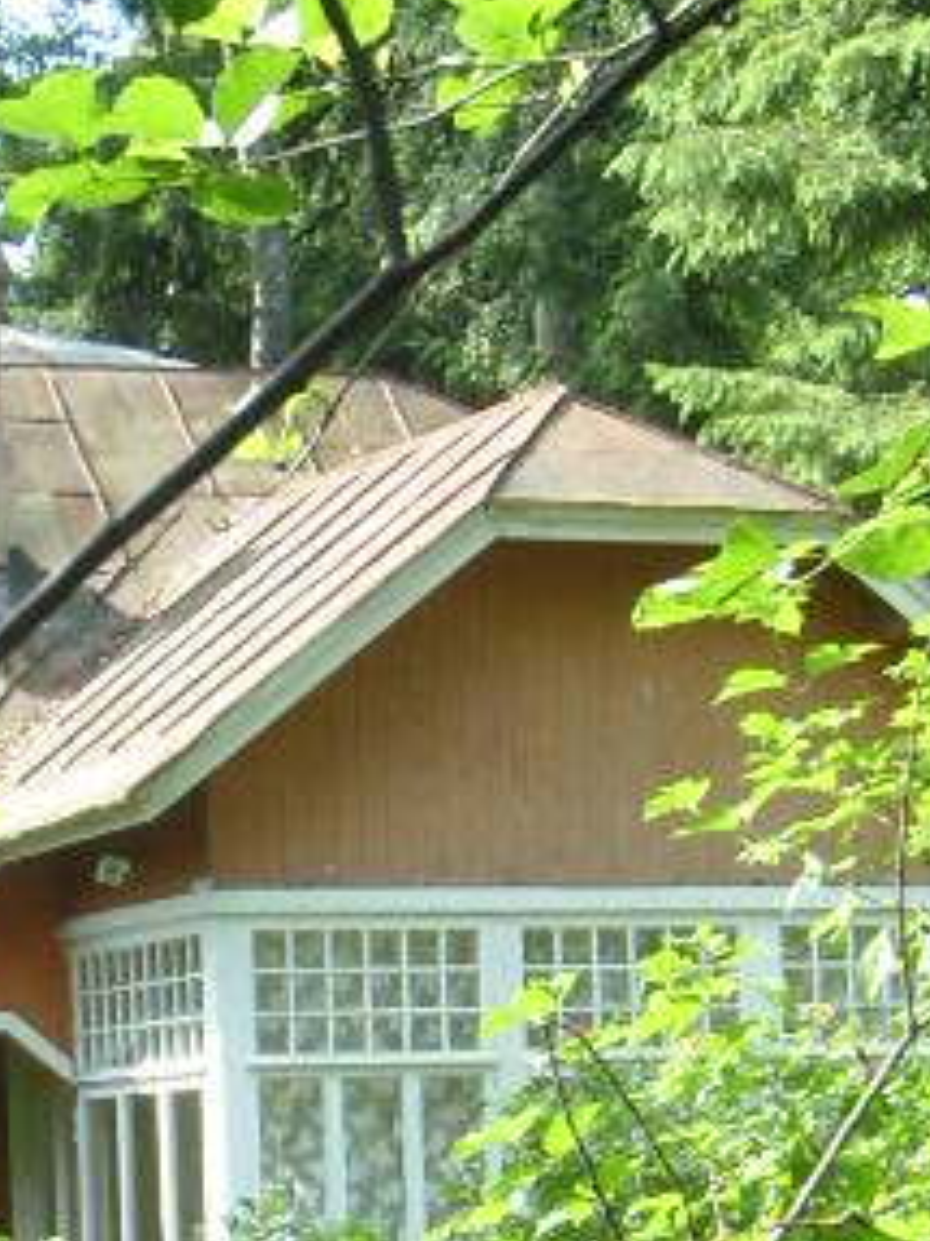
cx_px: 9
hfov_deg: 11.7
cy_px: 1038
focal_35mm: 125
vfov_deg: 15.6
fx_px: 4481
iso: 50
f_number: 2.8
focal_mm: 5.8
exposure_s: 1/218
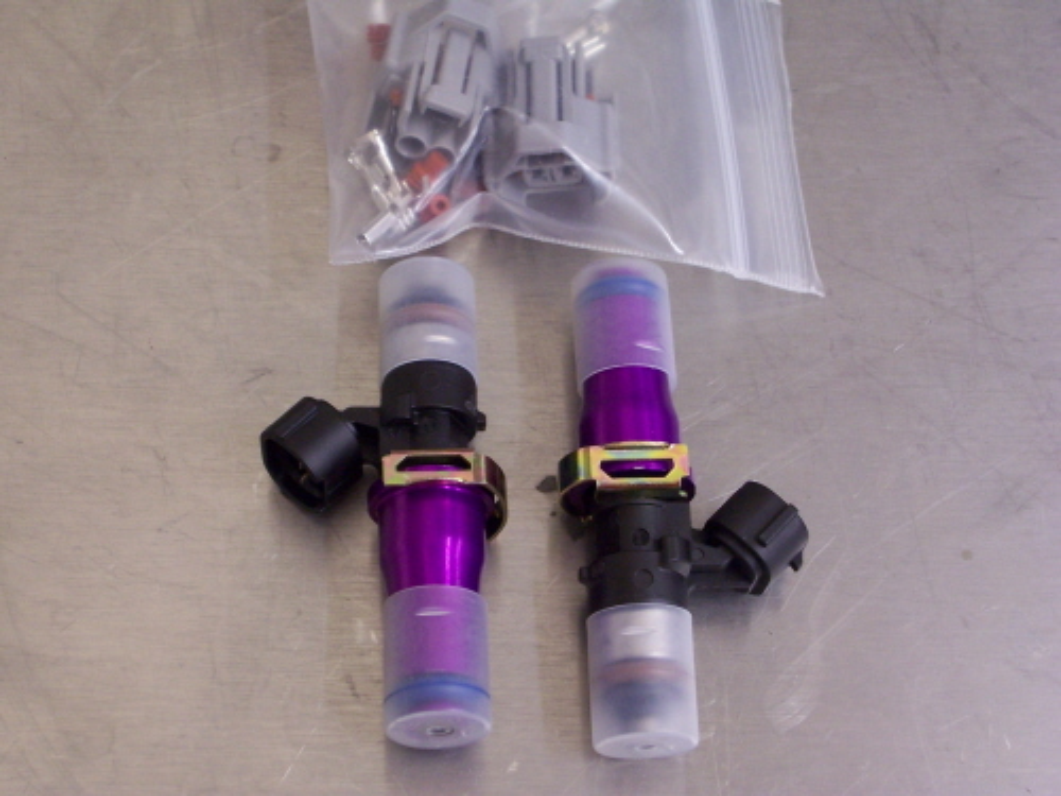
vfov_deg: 22.3
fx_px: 2023
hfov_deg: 29.4
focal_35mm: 66
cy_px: 398
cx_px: 530
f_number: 4
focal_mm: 10.8
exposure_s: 1/8
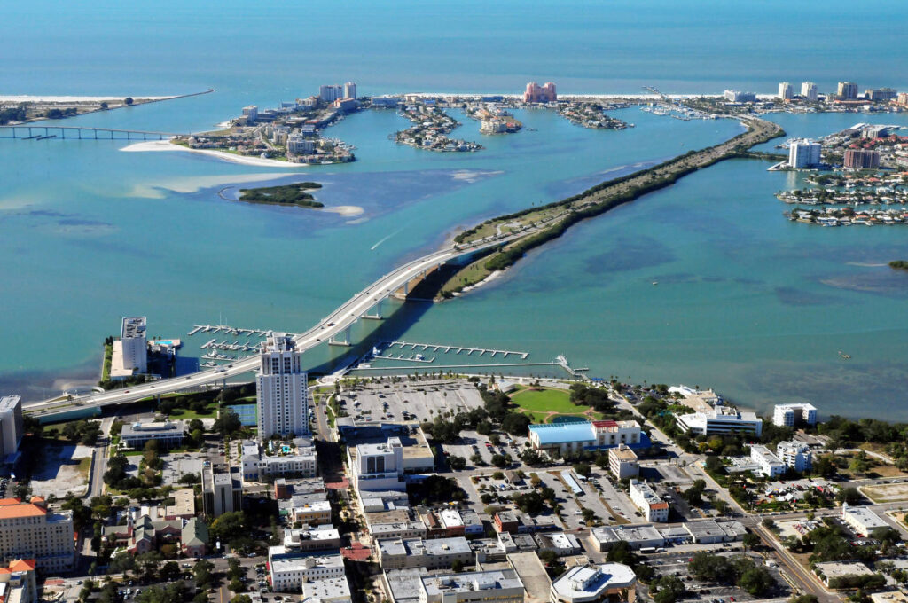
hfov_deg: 53.2
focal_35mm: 36
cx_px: 454
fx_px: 907
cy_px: 302
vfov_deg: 36.8
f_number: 13
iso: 1250
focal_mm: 24
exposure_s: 1/1250
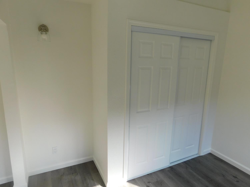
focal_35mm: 23
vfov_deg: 58.9
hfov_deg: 73.9
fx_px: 166
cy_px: 94
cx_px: 125
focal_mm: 4
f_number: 3
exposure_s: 1/250
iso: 125
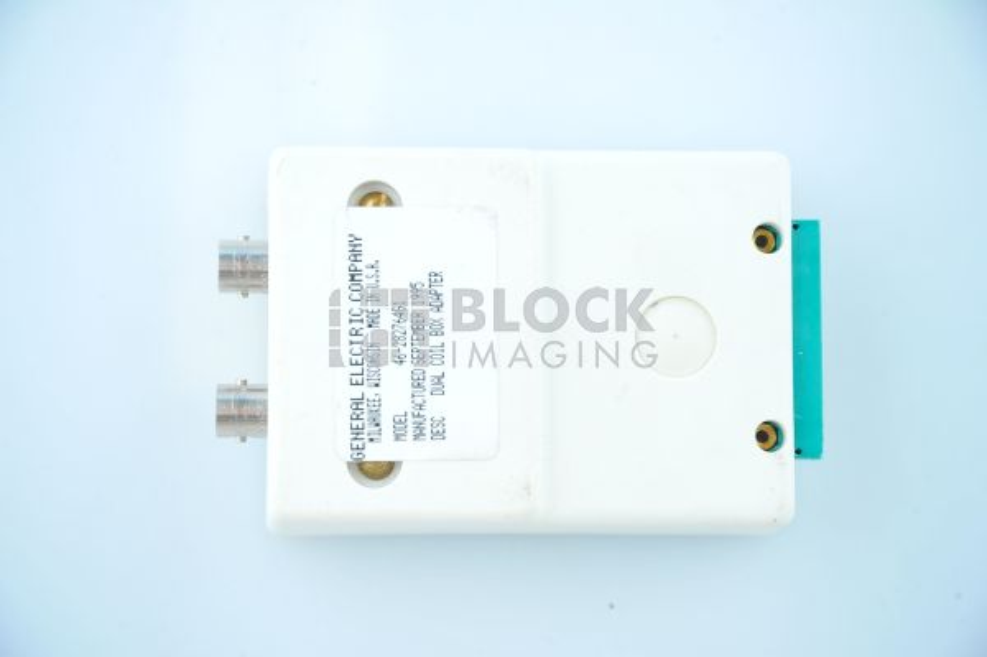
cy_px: 328
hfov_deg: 17.1
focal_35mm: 120
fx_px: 3287
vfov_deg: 11.4
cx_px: 494
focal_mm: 120
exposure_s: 1/100
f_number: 7.1
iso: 800
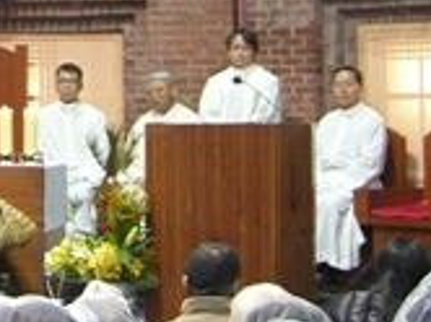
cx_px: -65
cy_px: -83
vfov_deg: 8.4
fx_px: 2163
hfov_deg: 11.2
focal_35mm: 174
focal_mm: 11.5
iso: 100
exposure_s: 1/13
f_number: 2.5
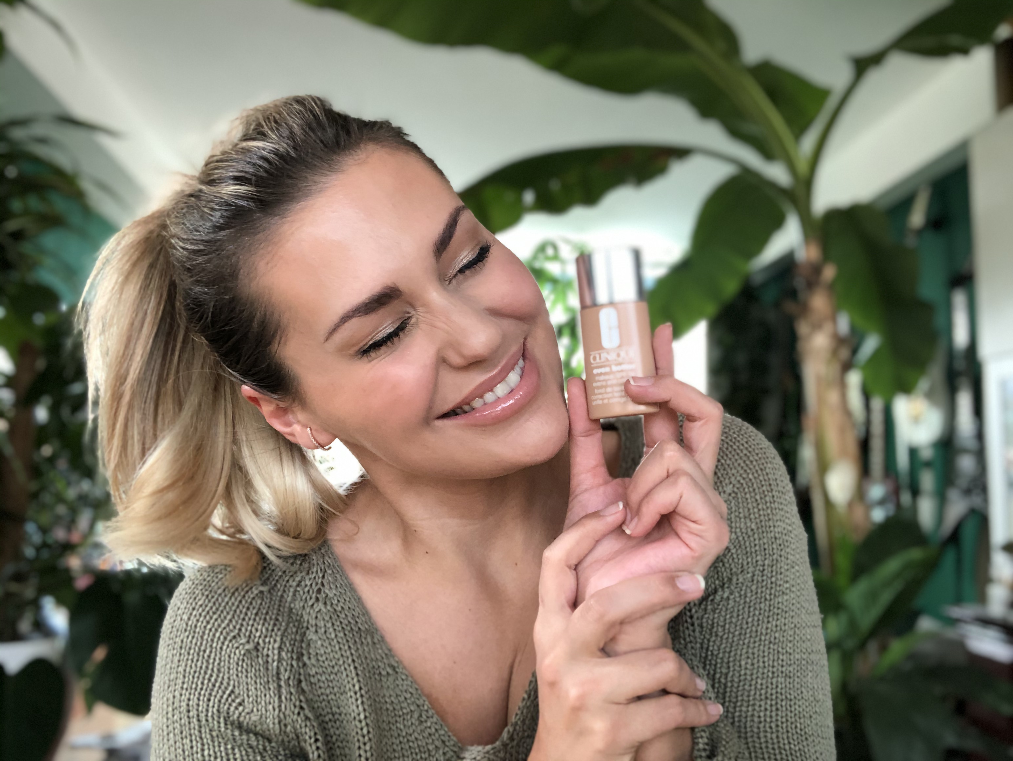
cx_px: 506
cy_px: 380
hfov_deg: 56.8
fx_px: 937
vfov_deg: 44.2
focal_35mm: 32
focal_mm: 2.87
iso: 64
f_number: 2.2
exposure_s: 1/30
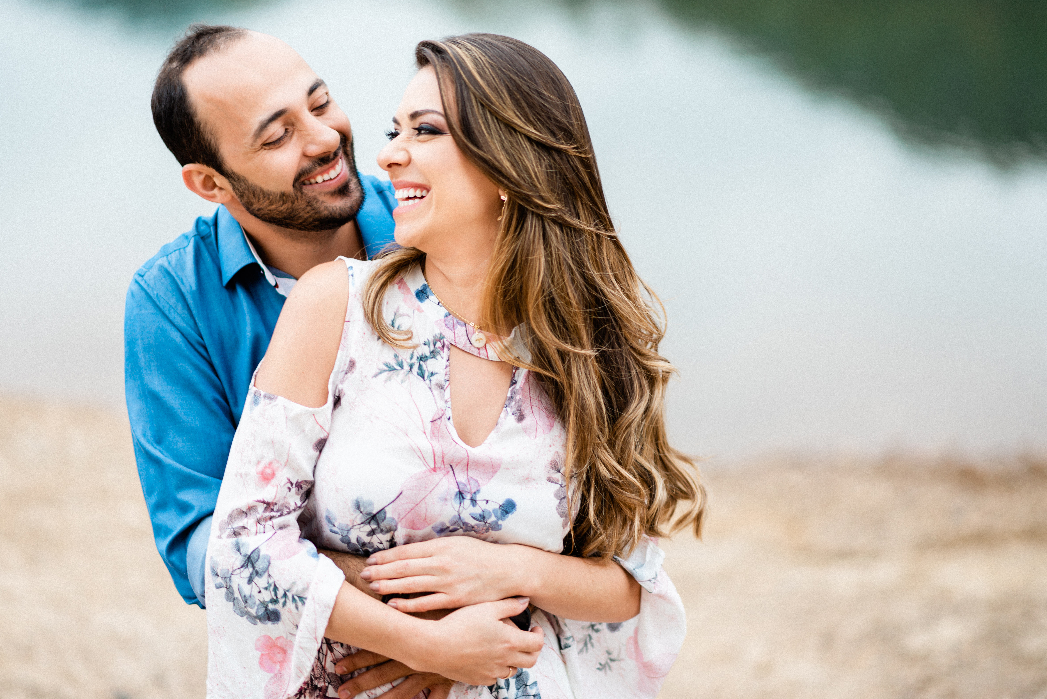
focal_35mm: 85
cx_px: 524
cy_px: 350
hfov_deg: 23.9
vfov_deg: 16.1
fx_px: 2473
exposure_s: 1/125
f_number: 1.8
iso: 100
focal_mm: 85
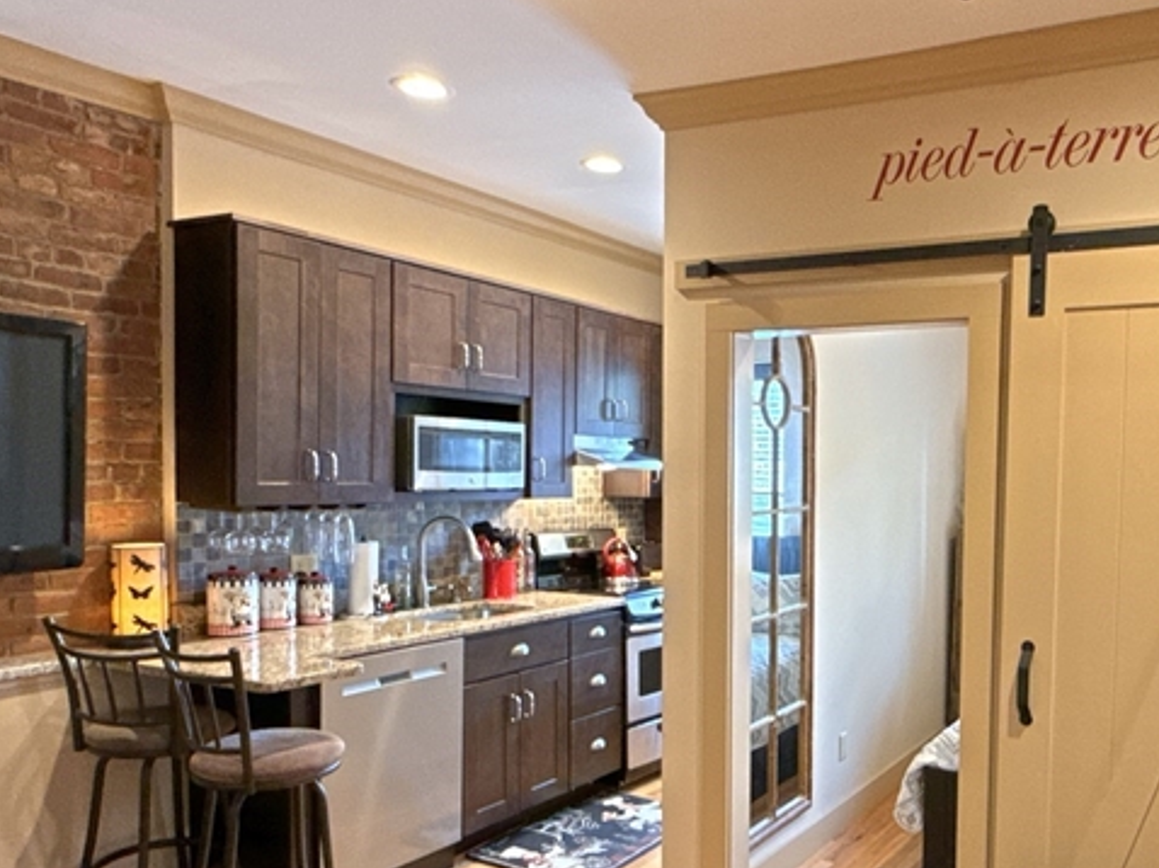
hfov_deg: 58.1
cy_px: 521
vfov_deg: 46.5
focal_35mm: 30
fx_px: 1004
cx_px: 805
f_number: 2.2
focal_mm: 2.22
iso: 400
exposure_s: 1/60
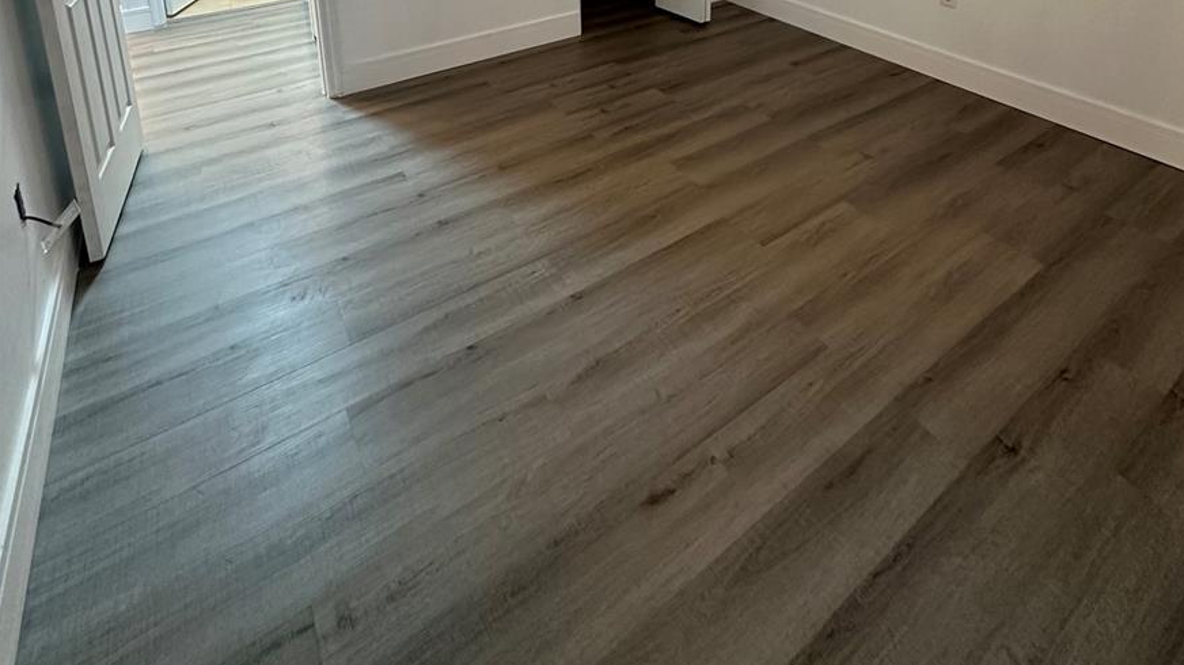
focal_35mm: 21
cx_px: 608
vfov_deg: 41.8
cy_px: -76
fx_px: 659
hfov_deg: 83.8
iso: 400
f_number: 2.2
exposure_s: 1/60
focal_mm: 2.22
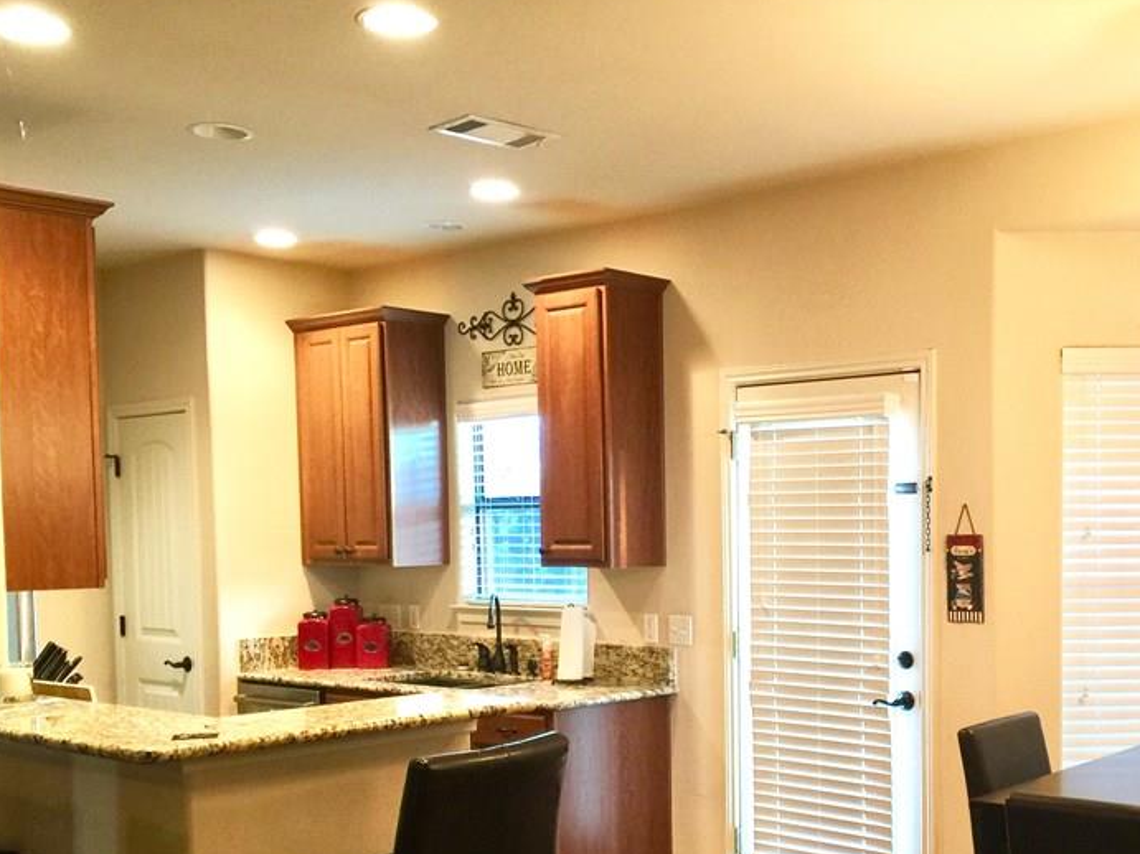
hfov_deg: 43.3
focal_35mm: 43
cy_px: 612
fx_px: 1416
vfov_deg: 33.1
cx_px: 759
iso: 80
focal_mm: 4.15
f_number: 2.2
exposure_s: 1/15
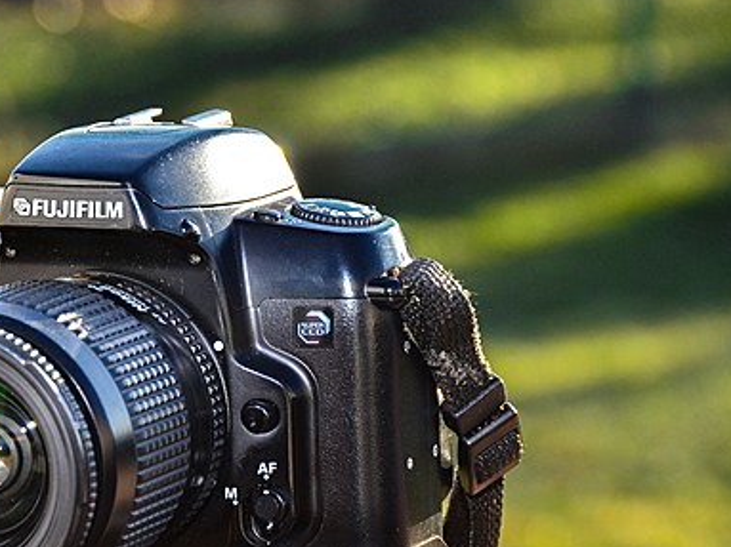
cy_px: 353
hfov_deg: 6.3
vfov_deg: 4.7
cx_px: 126
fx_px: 6608
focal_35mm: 313
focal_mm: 130
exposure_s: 1/250
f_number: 10
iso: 500
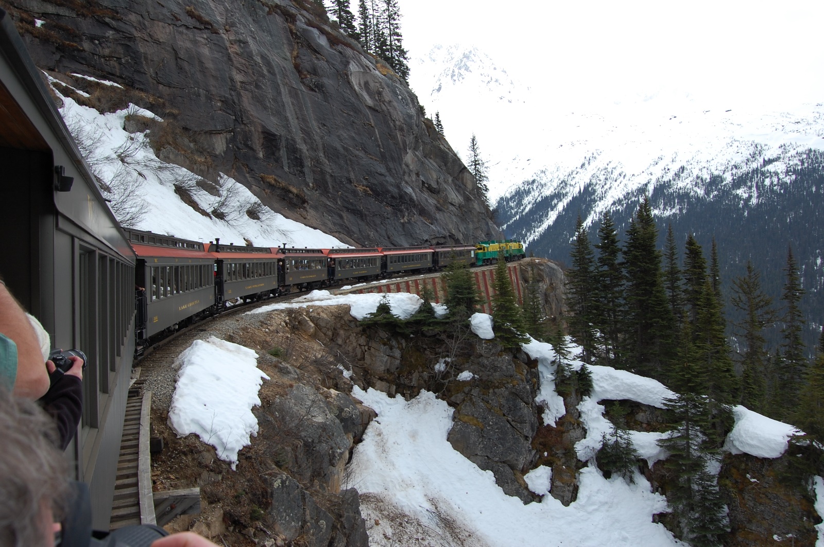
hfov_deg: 67.4
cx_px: 412
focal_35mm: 27
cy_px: 274
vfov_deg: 47.8
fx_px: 617
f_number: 10
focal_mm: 18
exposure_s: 1/250
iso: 220
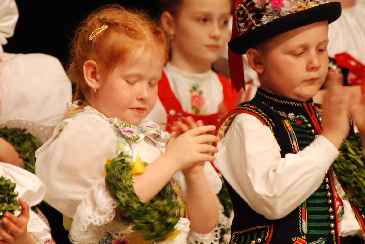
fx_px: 6173
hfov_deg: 3.4
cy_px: 124
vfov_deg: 2.3
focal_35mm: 608
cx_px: 155
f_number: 5.6
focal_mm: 300
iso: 1000
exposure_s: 1/40
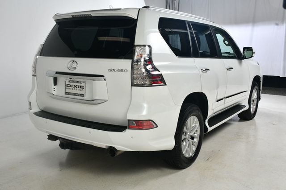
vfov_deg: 36.8
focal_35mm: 36
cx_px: 143
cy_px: 95
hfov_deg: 53.2
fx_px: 286
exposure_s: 1/160
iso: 100
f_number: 13
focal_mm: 24
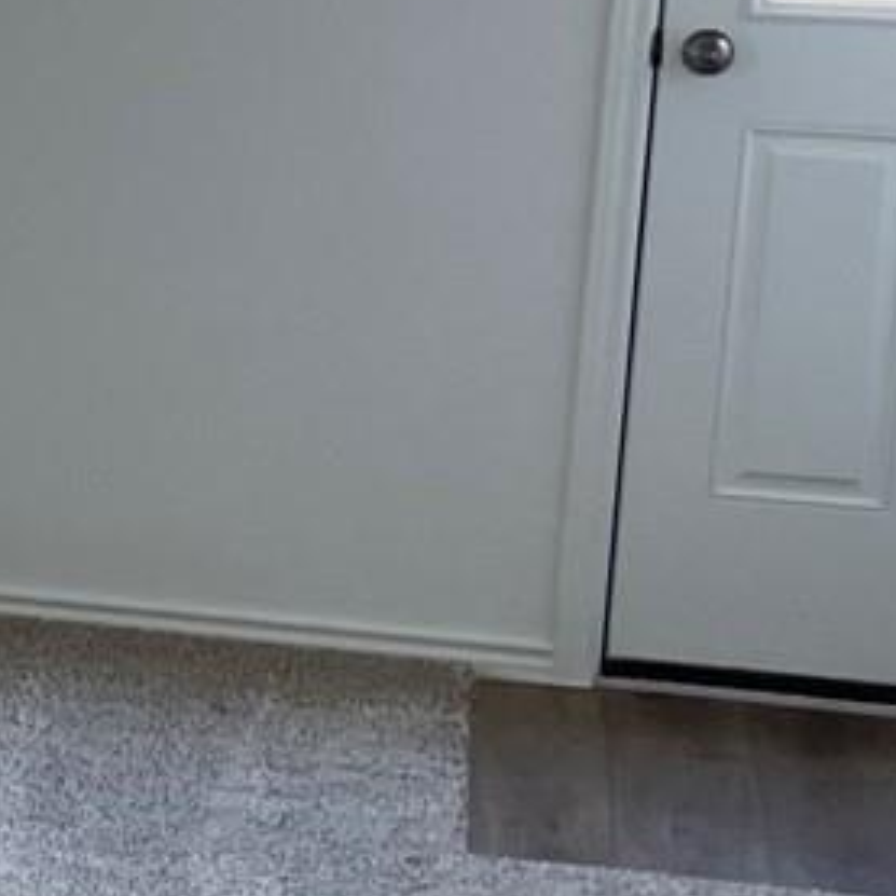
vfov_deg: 10.3
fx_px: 4978
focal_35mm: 170
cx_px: -1983
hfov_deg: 8.3
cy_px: 311
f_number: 1.6
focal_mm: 4.2
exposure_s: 1/120
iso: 40
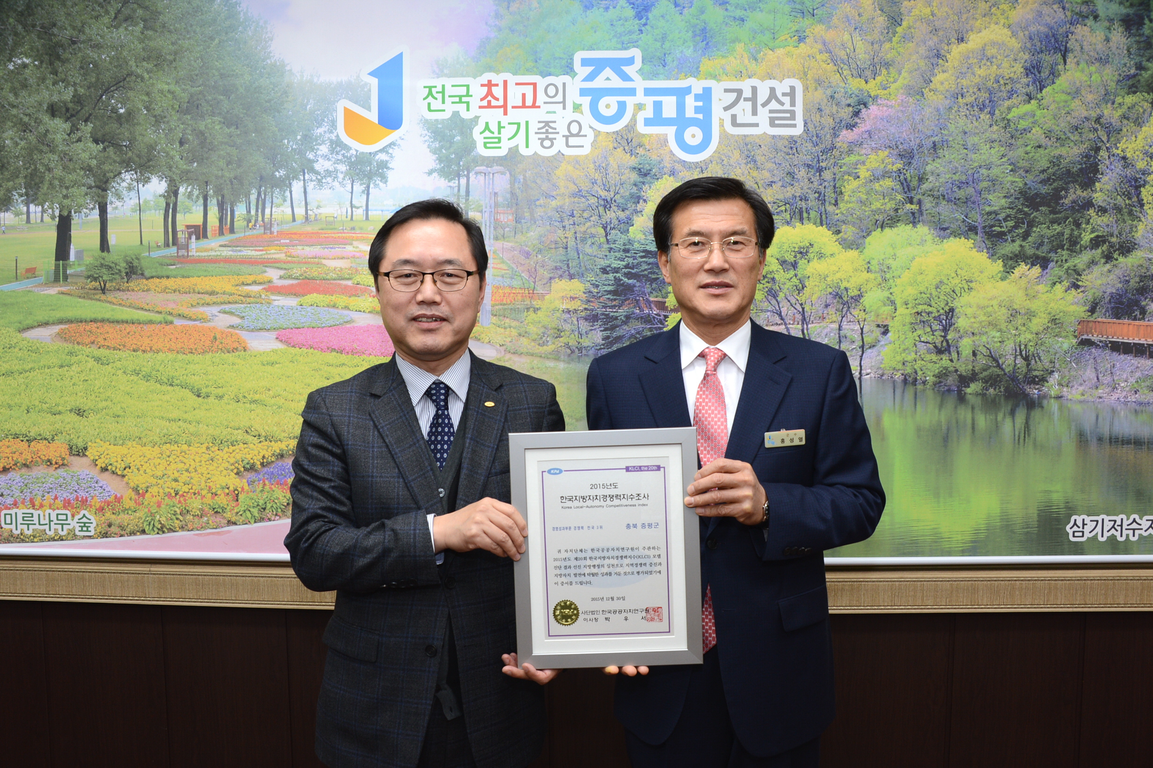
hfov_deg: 65.5
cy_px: 384
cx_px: 576
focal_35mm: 28
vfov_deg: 46.4
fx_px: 896
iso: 800
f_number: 7.1
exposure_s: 1/60
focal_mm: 28
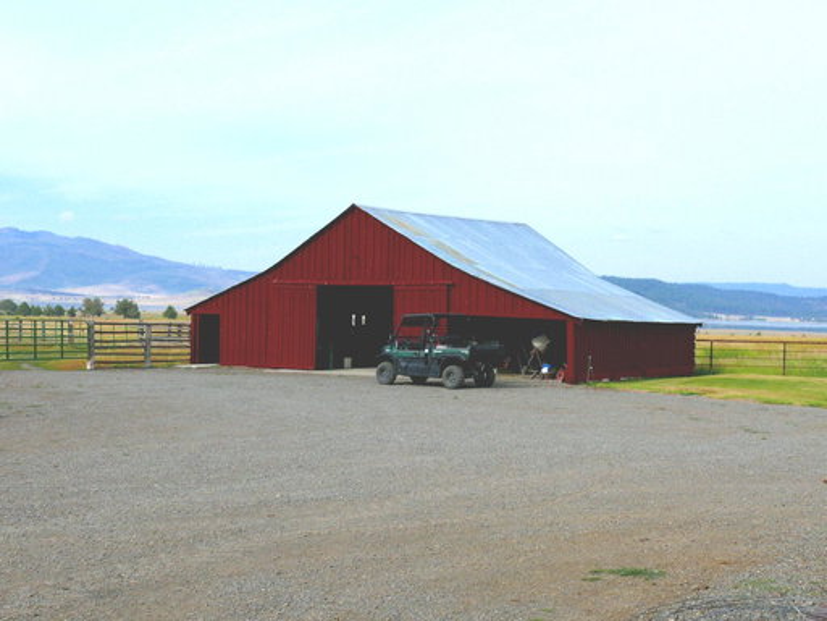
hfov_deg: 40.4
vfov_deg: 30.9
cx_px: 414
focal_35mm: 47
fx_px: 1123
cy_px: 310
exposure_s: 1/500
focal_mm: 8.9
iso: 100
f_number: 5.6
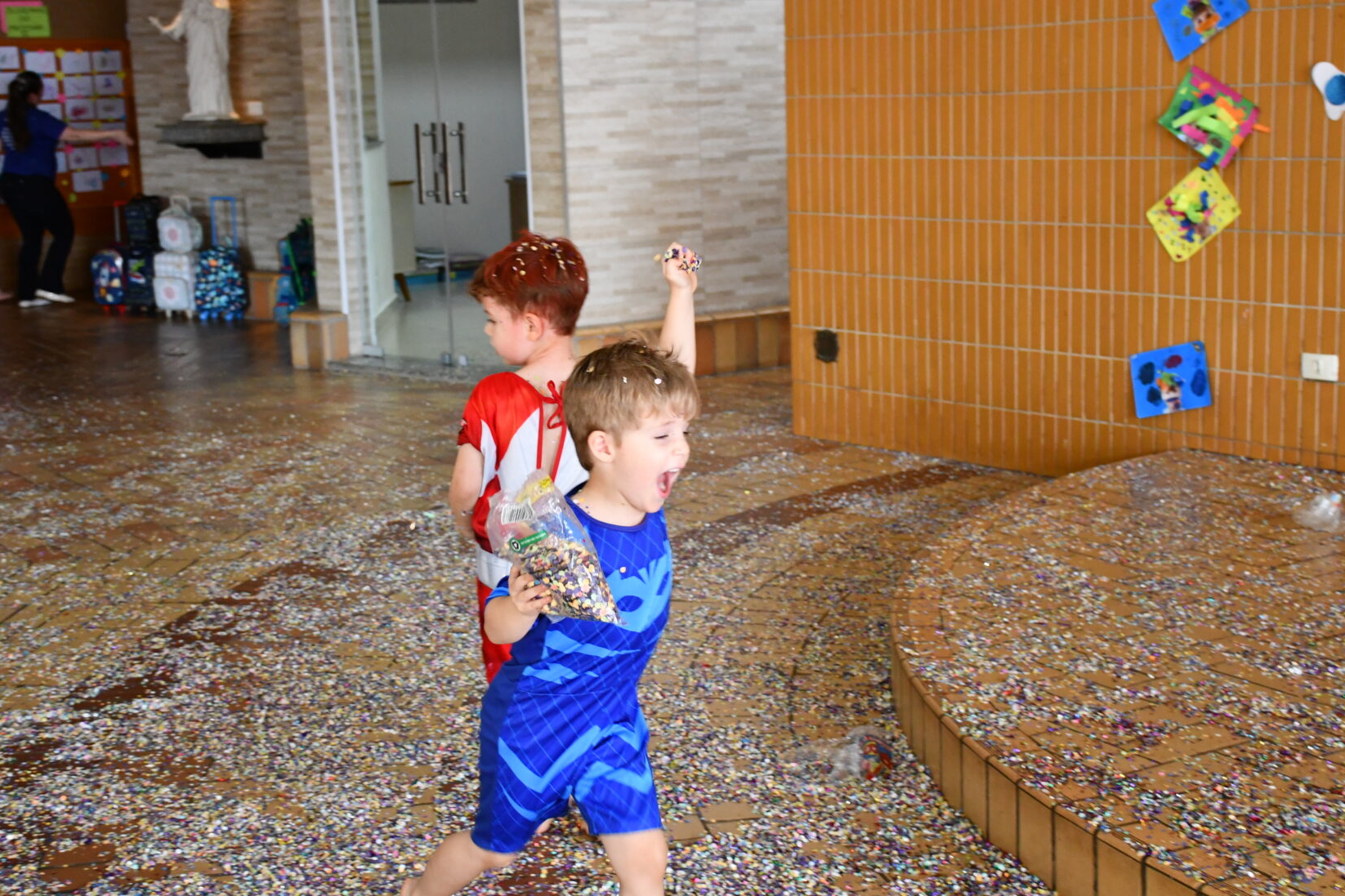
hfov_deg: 35.6
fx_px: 2092
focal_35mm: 56
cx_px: 639
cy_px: 418
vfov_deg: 24.2
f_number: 4
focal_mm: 32
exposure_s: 1/125
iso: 1800
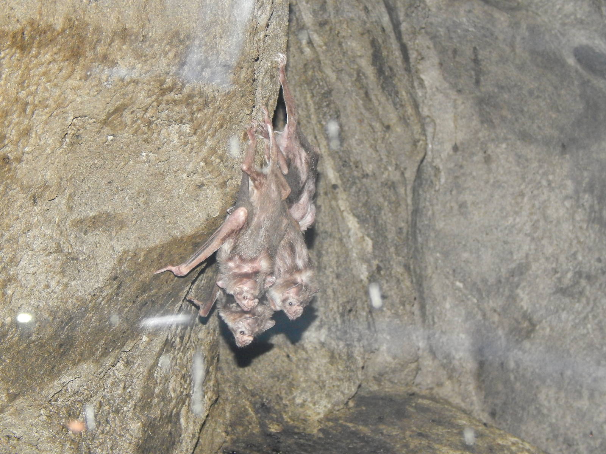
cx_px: 303
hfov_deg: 13.9
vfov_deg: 10.4
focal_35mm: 142
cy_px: 227
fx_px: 2486
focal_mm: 25.3
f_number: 4.9
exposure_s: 1/30
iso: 640
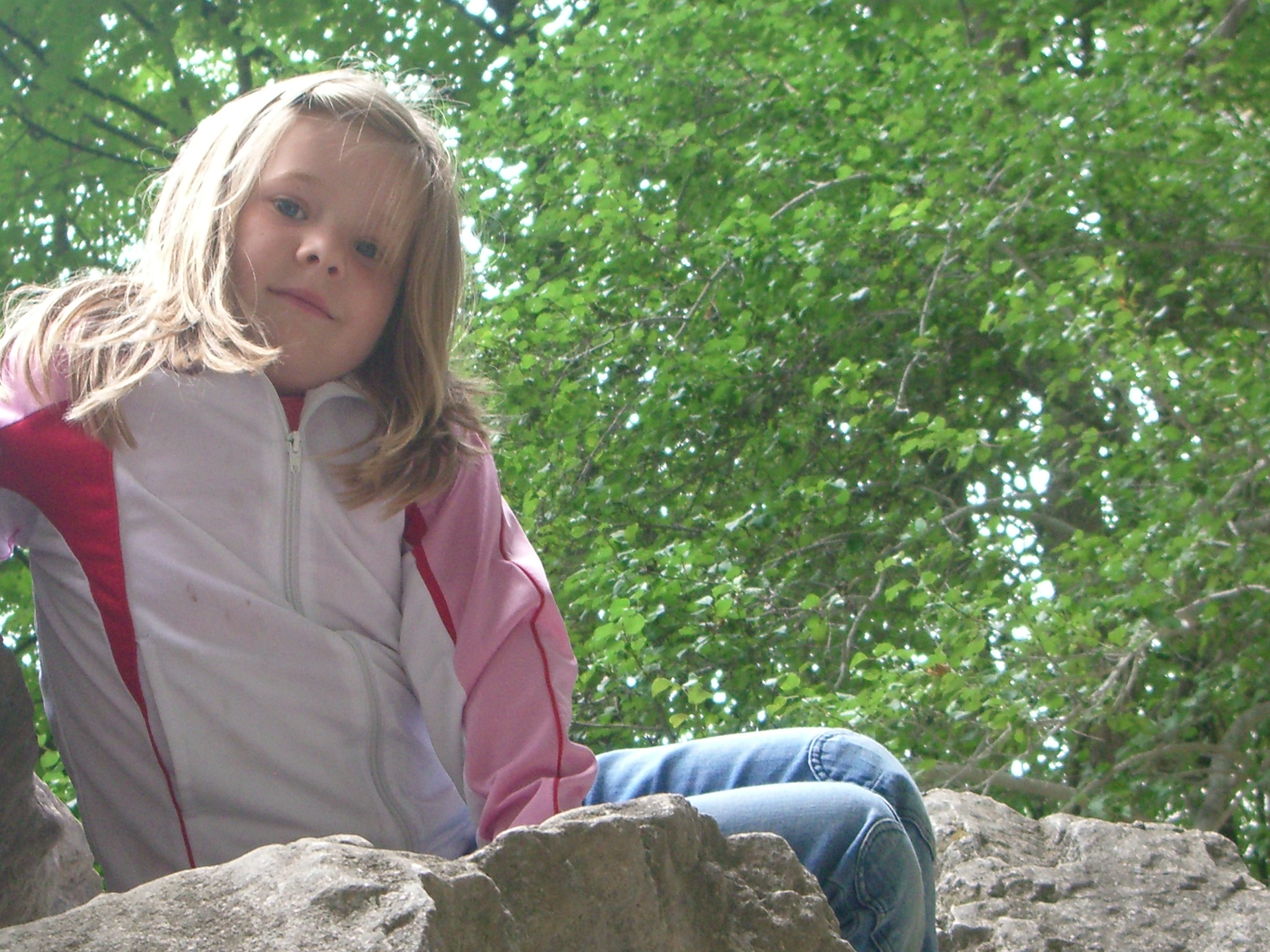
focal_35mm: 86
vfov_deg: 17.2
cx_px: 513
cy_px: 541
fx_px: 3155
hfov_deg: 22.7
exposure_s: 1/60
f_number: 3.5
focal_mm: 10.2
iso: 200
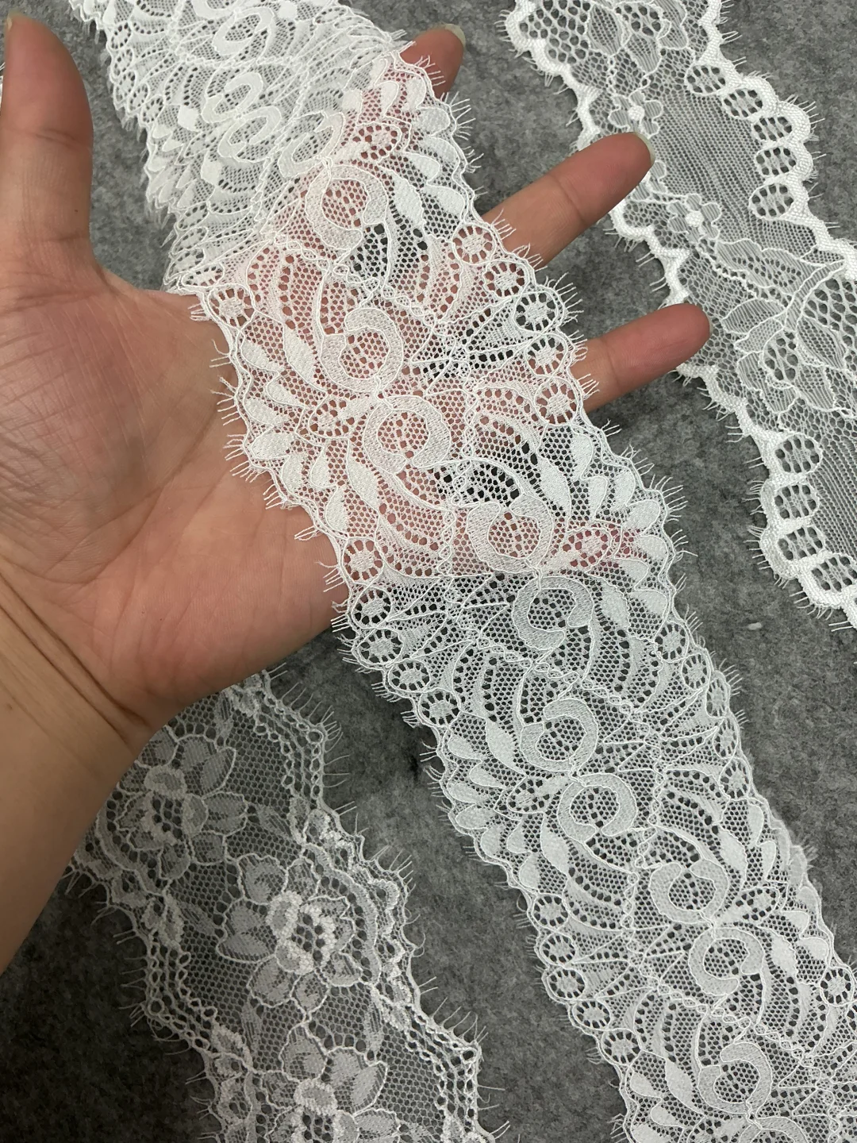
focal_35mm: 29
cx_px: 428
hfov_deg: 48.2
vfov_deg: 61.7
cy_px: 572
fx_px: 957
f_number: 1.8
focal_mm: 3
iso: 50
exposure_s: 1/50
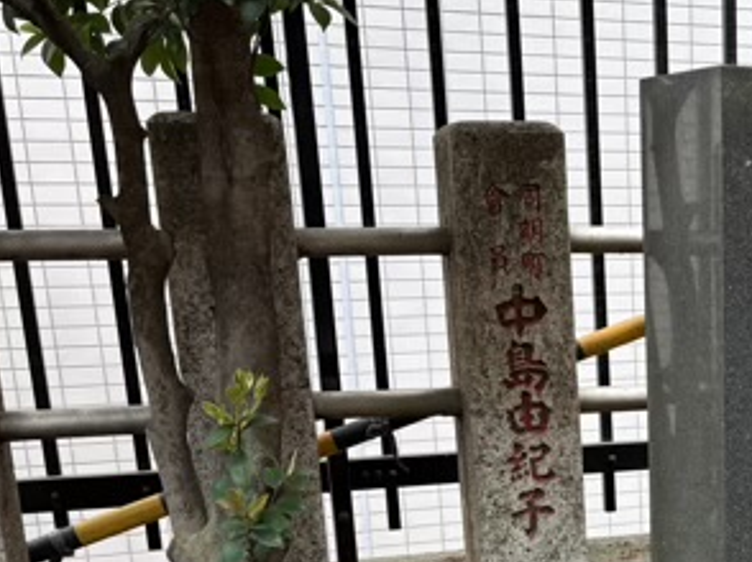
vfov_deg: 22.7
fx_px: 1346
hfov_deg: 28.7
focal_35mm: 62
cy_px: 568
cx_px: 803
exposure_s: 1/119
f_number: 1.6
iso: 125
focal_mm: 5.96
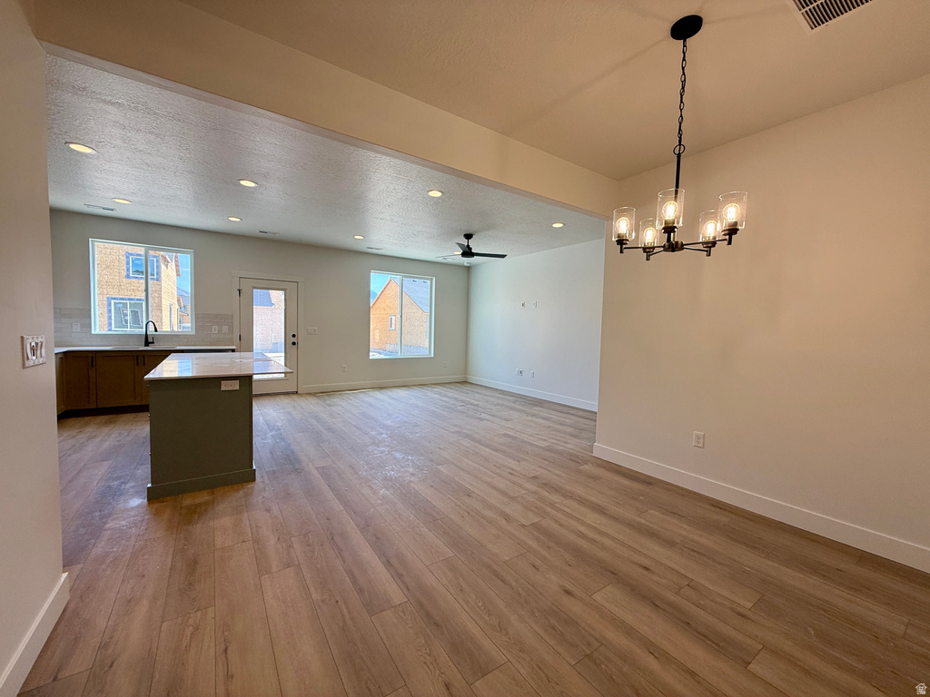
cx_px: 465
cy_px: 348
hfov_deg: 102.1
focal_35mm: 14
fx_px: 376
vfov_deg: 85.7
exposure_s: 1/177
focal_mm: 2.22
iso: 64
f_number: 2.2
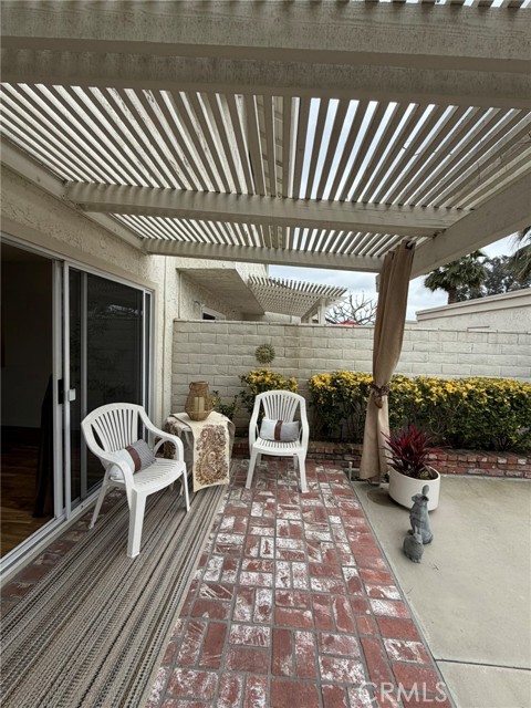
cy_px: 354
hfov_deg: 85.7
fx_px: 286
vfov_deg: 102.1
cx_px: 266
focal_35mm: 14
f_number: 2.2
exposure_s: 1/625
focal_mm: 2.22
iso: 40
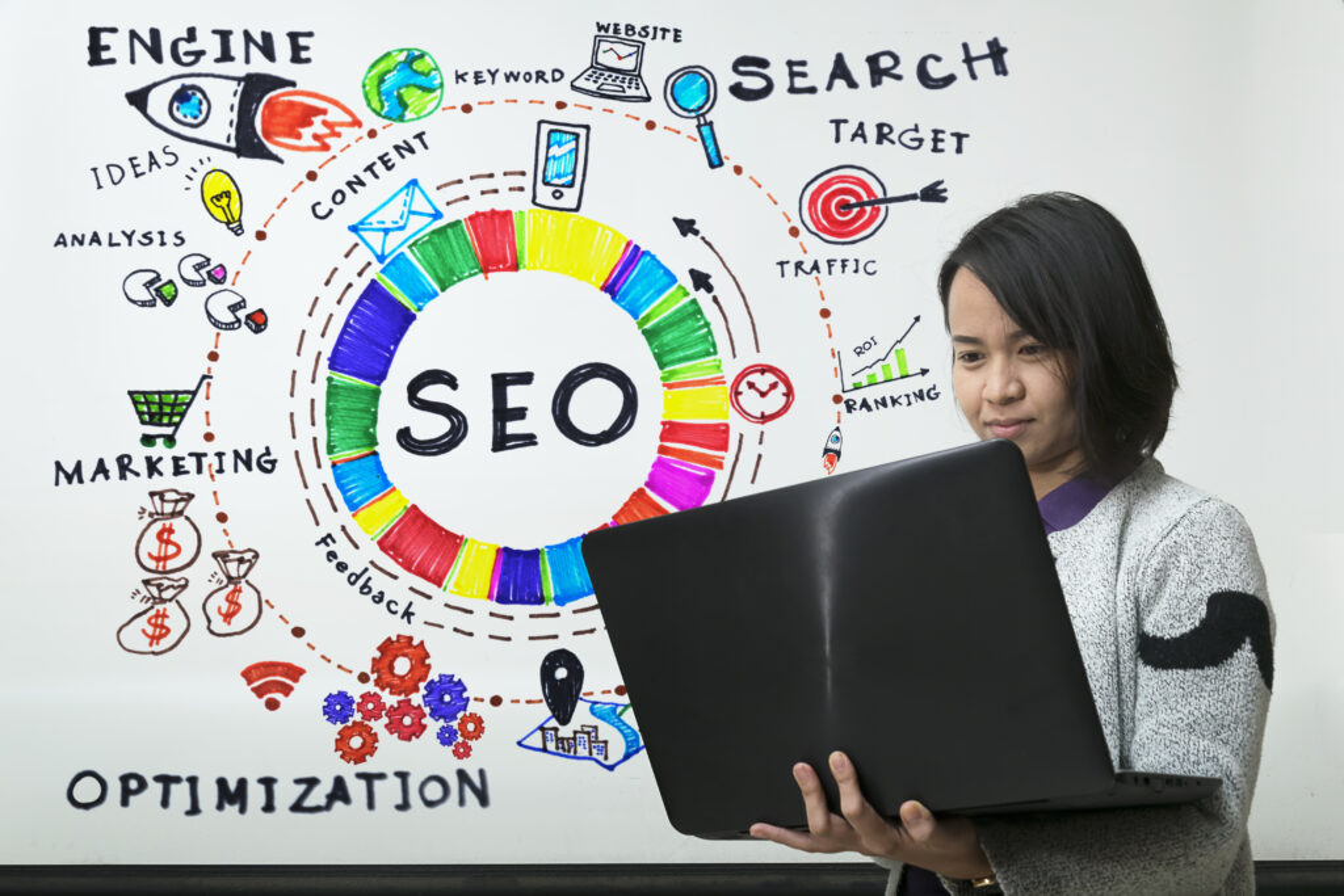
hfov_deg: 46.4
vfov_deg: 31.9
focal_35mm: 42
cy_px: 448
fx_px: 1568
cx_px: 672
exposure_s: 1/200
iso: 200
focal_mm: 28
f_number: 8
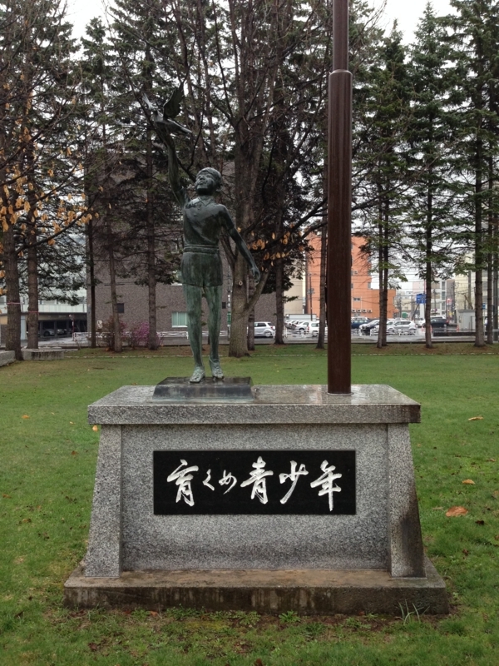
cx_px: 250
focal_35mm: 33
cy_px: 333
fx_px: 634
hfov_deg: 42.9
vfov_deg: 55.4
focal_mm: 4.12
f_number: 2.4
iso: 80
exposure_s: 1/120
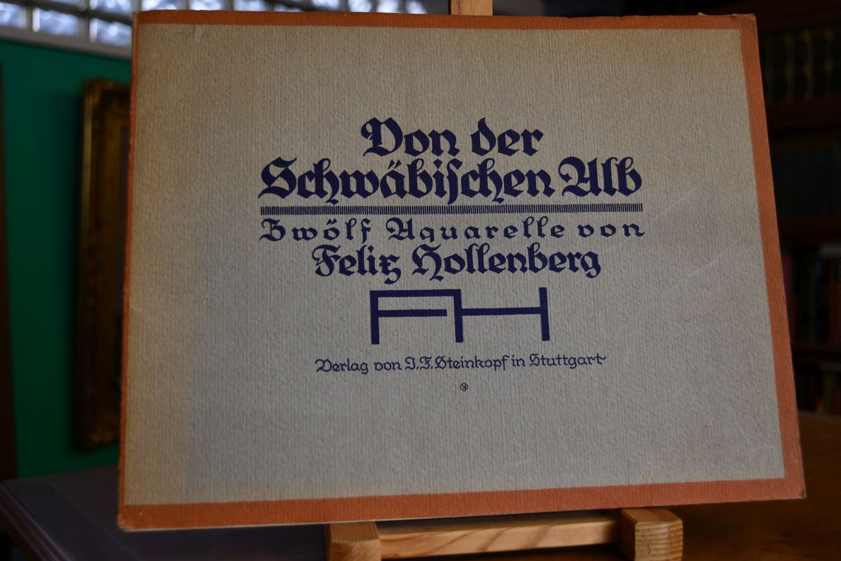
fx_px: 864
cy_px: 276
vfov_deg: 35.9
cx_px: 427
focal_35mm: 37
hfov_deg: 51.9
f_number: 3.8
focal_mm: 24
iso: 800
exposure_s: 1/250
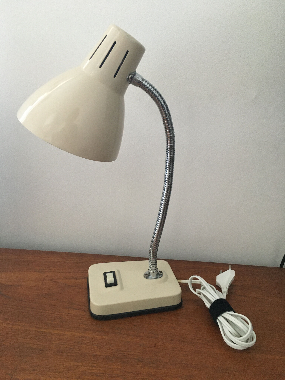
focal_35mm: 29
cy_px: 190
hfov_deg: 48.2
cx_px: 142
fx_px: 318
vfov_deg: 61.7
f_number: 2.2
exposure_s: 1/25
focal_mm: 4.15
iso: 200
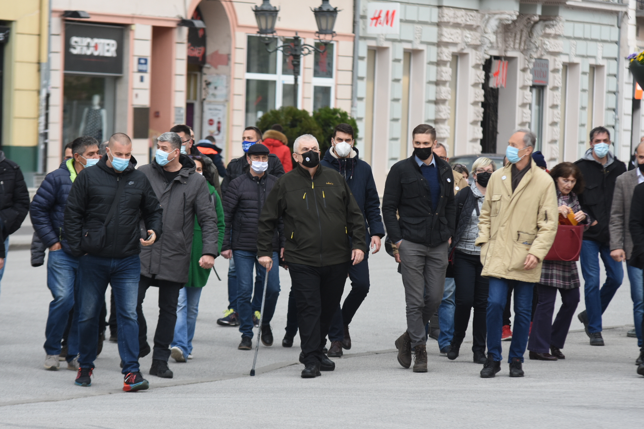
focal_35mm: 202
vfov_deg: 6.8
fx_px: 3622
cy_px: 214
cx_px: 322
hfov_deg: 10.2
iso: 500
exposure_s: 1/400
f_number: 4
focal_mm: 135
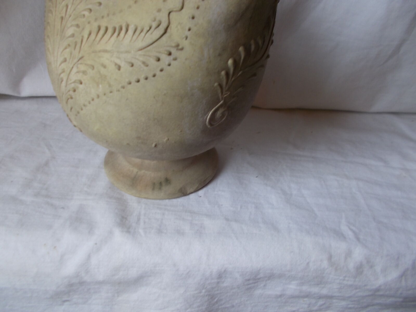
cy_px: 156
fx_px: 312
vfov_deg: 53.1
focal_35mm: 26
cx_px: 208
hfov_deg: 67.3
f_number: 3.2
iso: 100
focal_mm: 4.6
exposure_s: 1/25
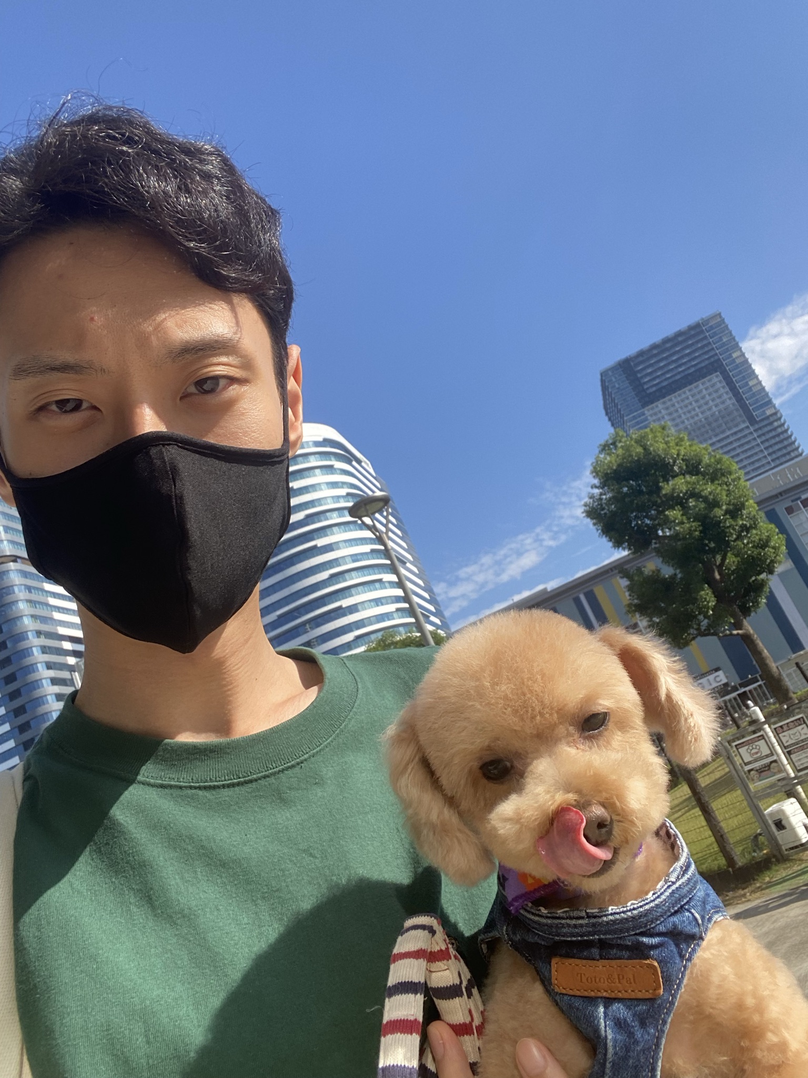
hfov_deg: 46.8
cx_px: 404
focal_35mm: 30
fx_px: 934
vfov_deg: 60.0
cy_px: 539
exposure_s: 1/552
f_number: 2.2
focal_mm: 2.71
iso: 25
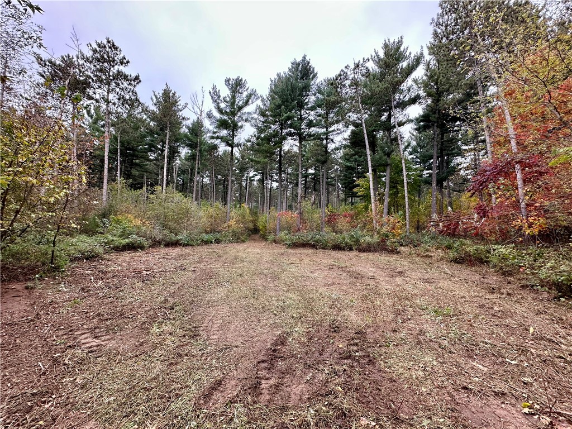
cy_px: 214
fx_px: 231
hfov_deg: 102.1
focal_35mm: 14
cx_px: 286
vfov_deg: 85.7
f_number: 2.2
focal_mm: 2.22
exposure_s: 1/99
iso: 80
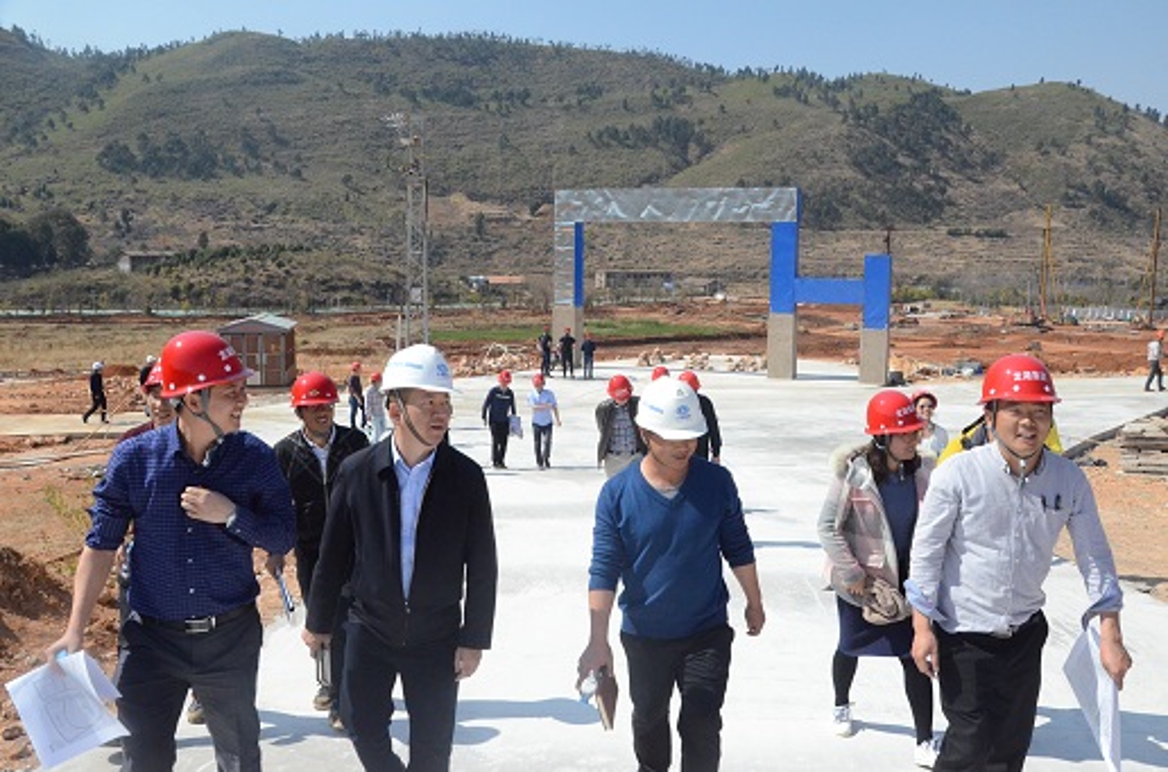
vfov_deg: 39.7
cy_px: 386
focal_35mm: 33
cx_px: 584
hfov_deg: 57.4
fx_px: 1068
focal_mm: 22
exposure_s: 1/3200
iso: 3200
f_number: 7.1
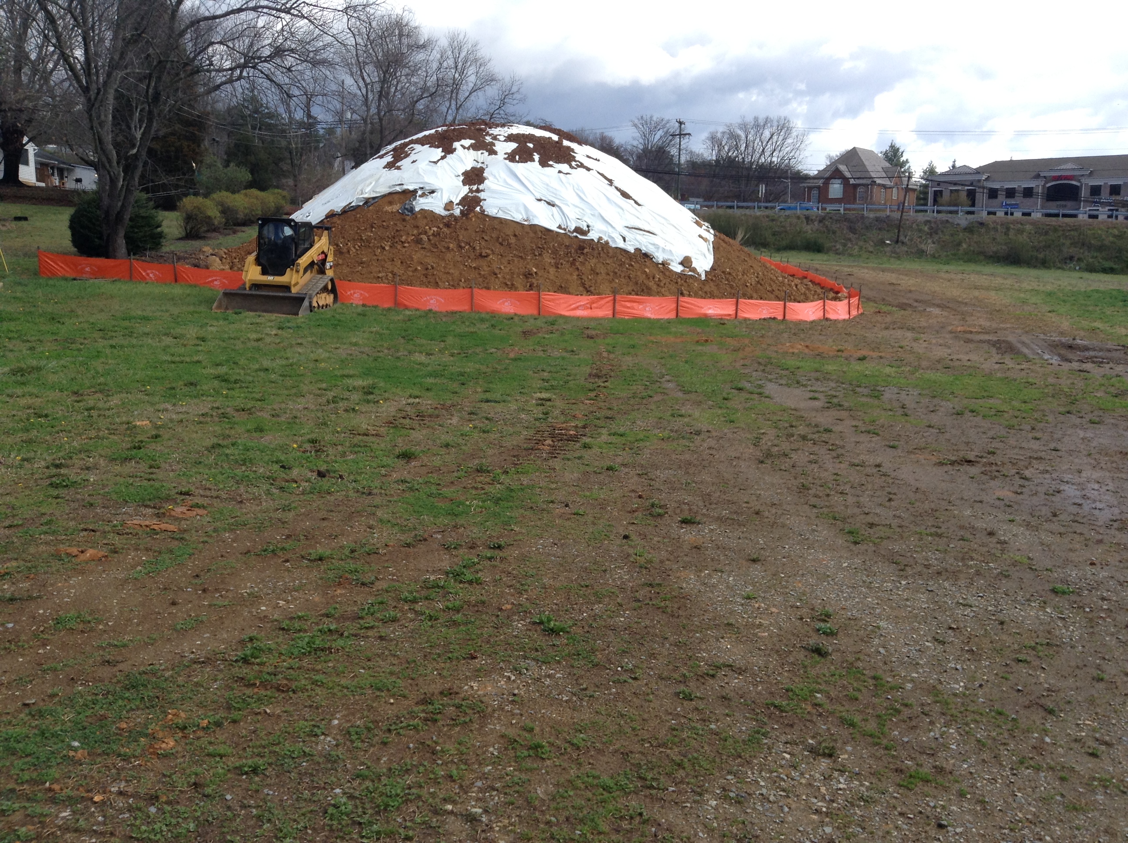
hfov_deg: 55.4
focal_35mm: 33
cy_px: 422
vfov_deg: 42.8
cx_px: 564
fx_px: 1074
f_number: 2.4
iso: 25
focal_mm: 3.3
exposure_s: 1/698
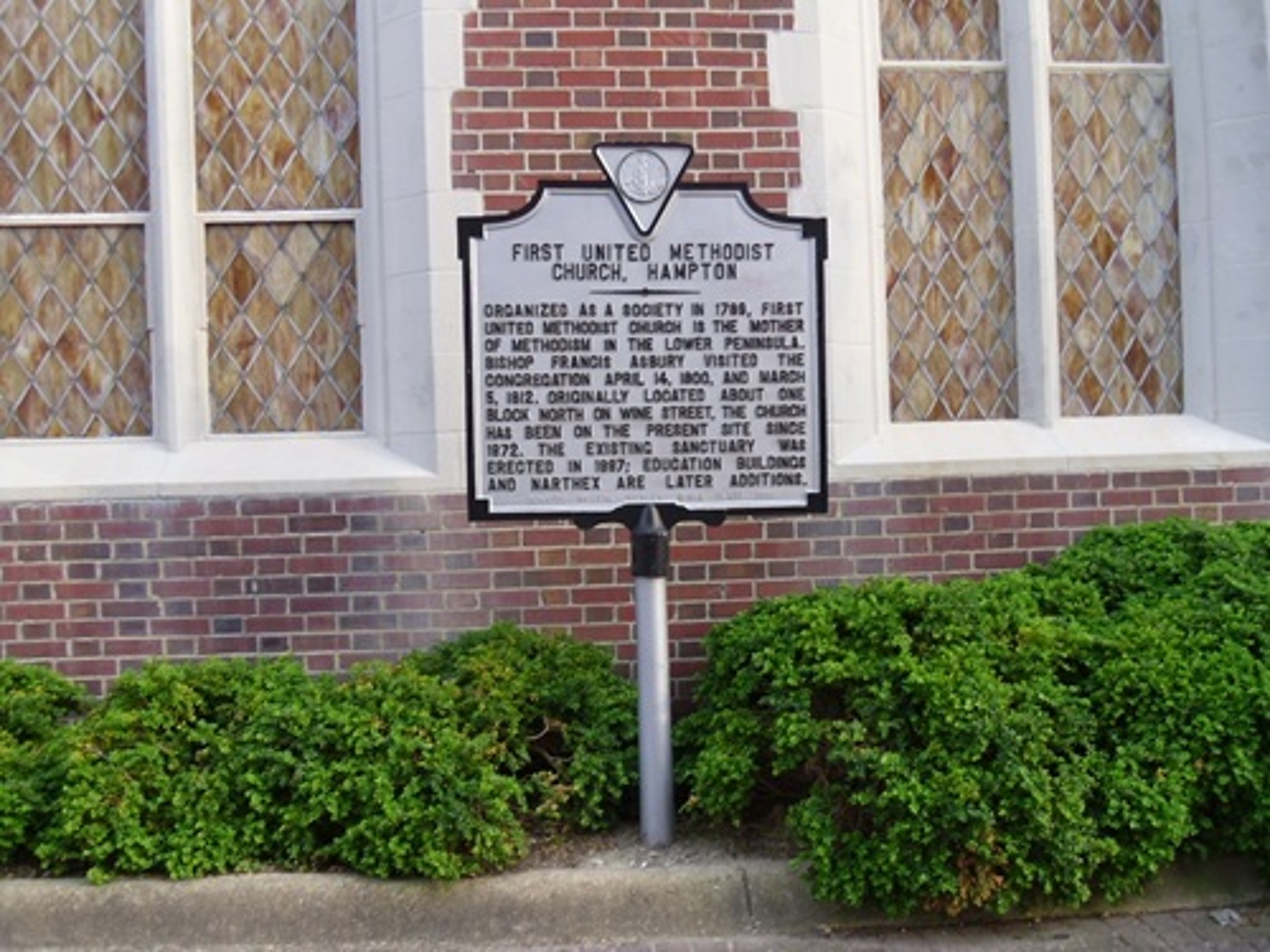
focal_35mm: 31
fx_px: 1137
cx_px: 635
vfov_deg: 45.4
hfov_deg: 58.4
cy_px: 476
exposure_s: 1/90
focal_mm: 5.6
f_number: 3.3
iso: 80
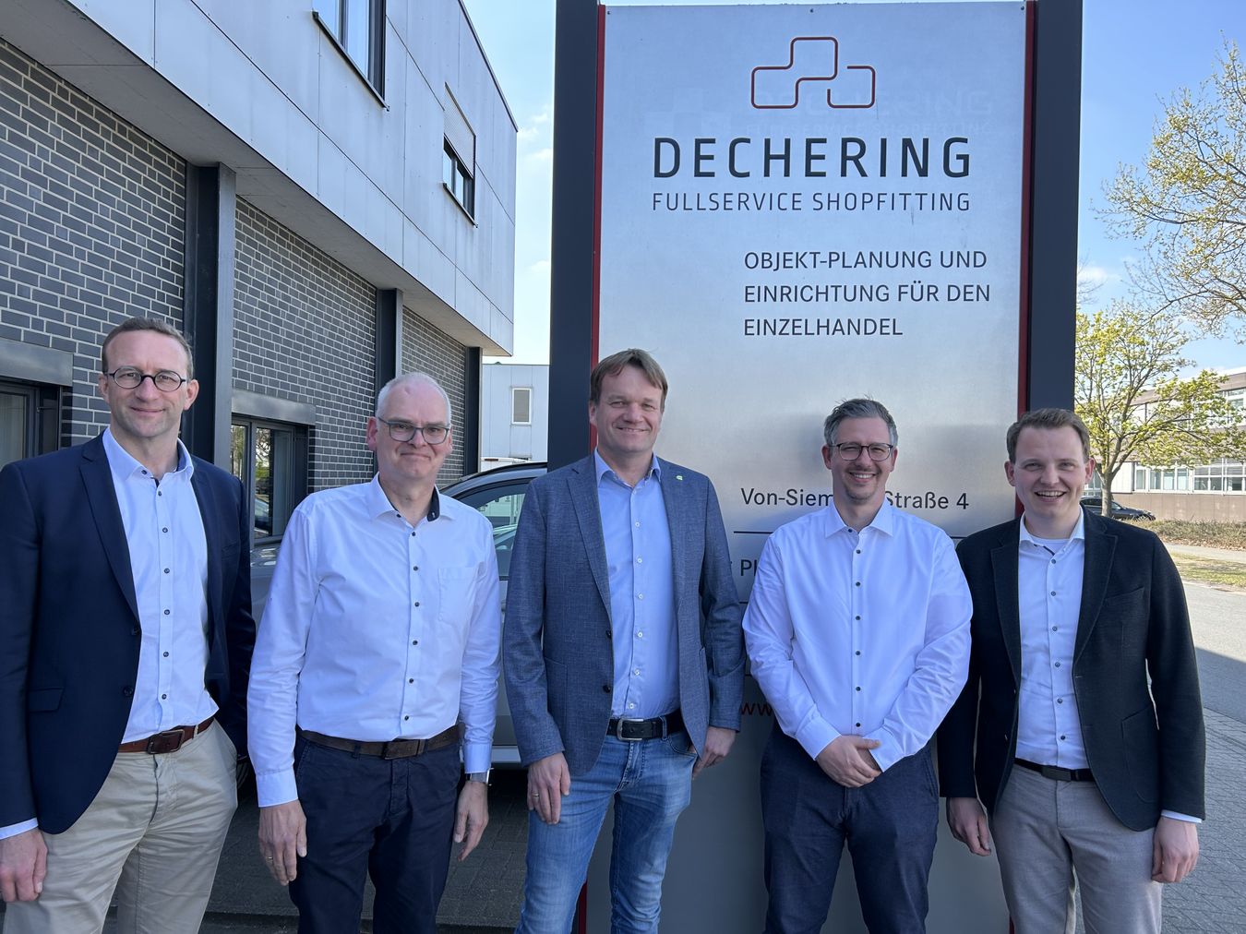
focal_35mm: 26
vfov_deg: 53.0
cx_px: 623
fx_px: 936
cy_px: 467
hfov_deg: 67.3
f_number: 1.5
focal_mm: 5.7
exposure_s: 1/1019
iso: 50
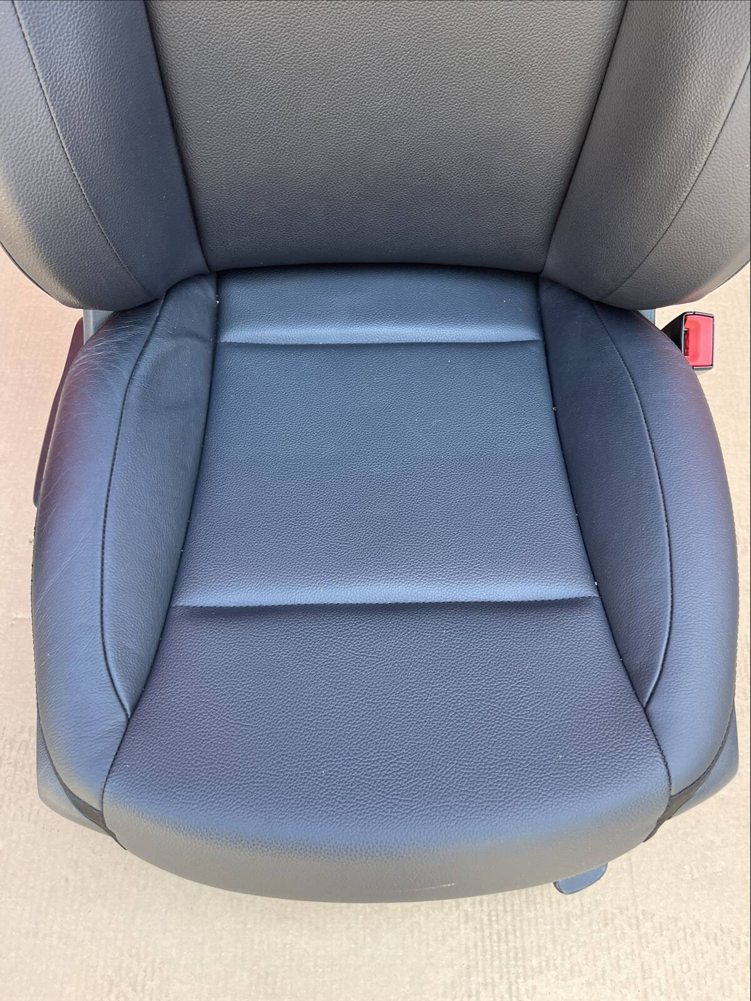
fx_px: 752
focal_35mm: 26
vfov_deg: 67.3
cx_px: 376
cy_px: 500
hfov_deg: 53.1
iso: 125
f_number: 1.6
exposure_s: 1/112
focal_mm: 5.1
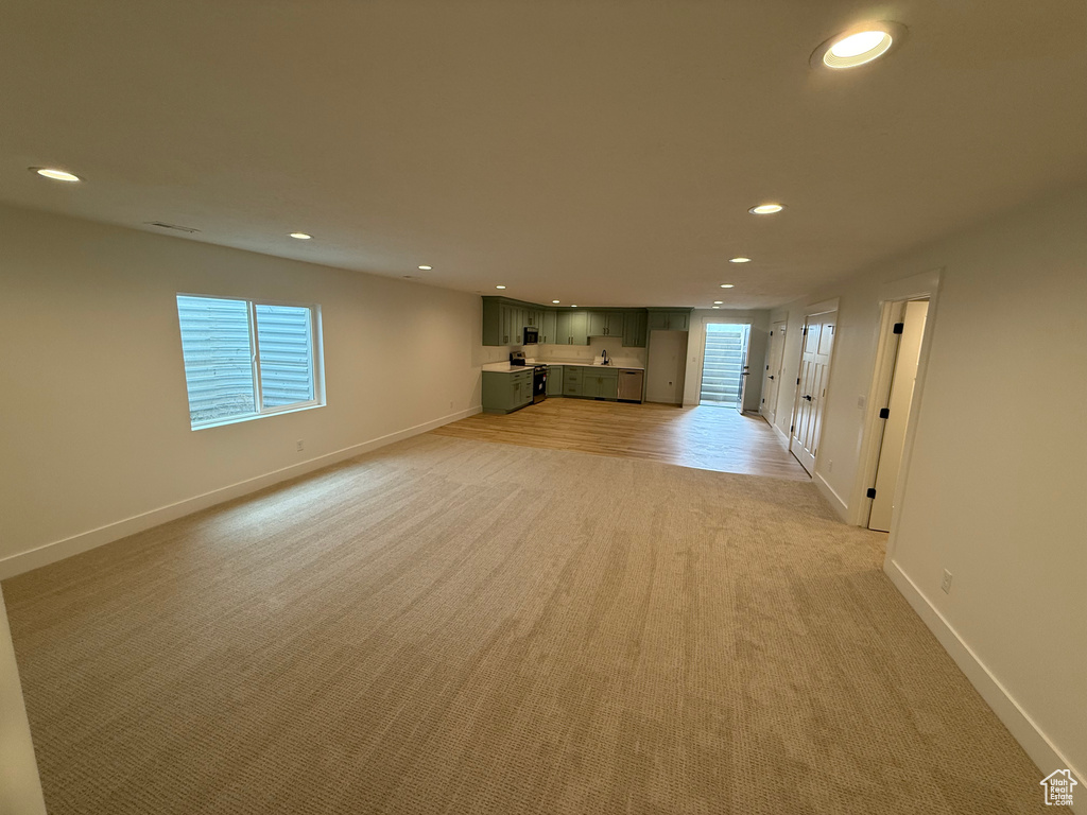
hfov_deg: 102.1
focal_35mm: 14
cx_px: 544
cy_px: 408
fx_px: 440
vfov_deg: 85.7
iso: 160
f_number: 2.2
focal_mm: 2.22
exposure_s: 1/120
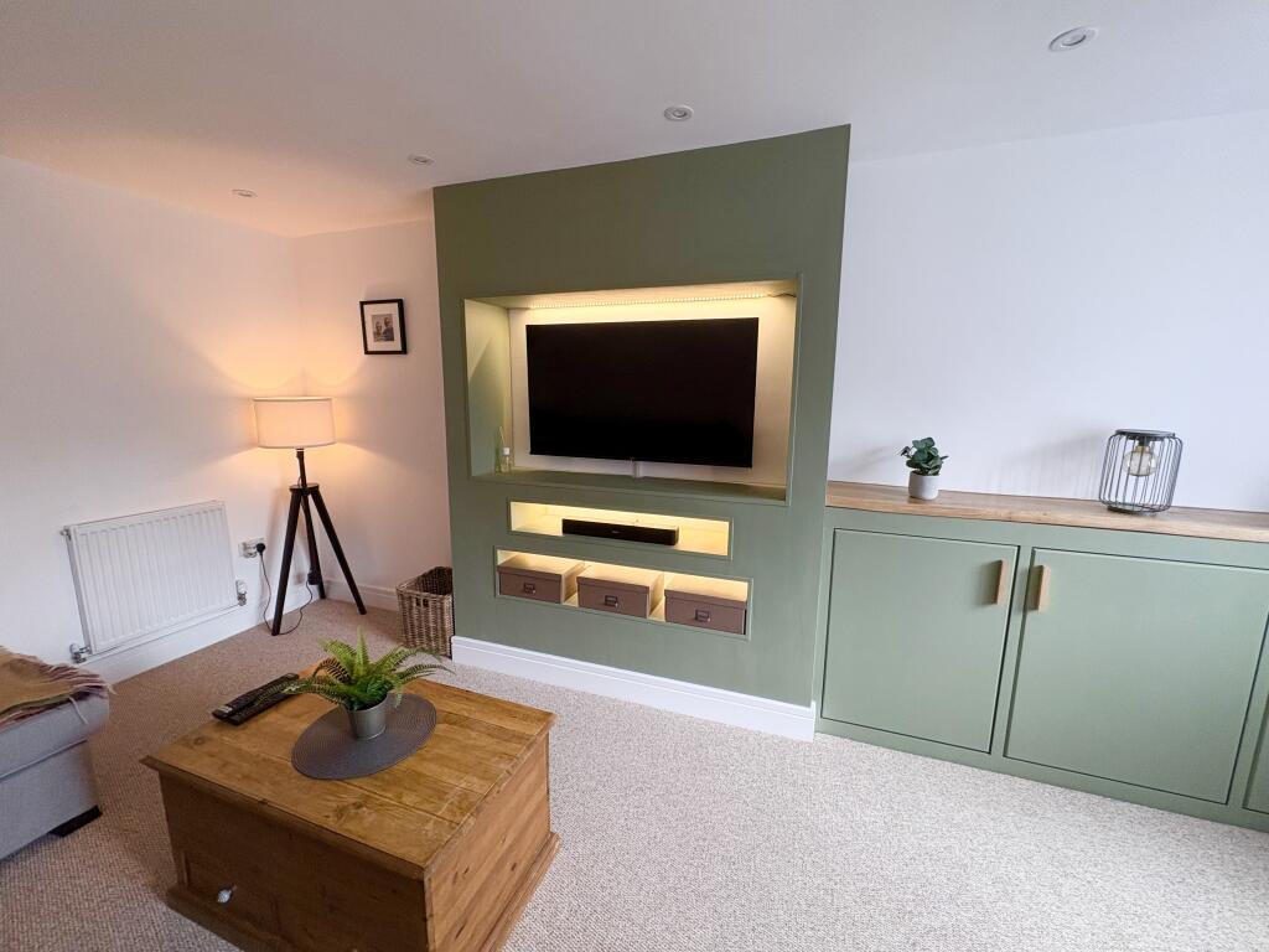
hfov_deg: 102.1
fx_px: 513
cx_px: 634
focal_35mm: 14
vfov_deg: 85.7
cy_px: 476
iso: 200
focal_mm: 2.22
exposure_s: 1/67
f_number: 2.2
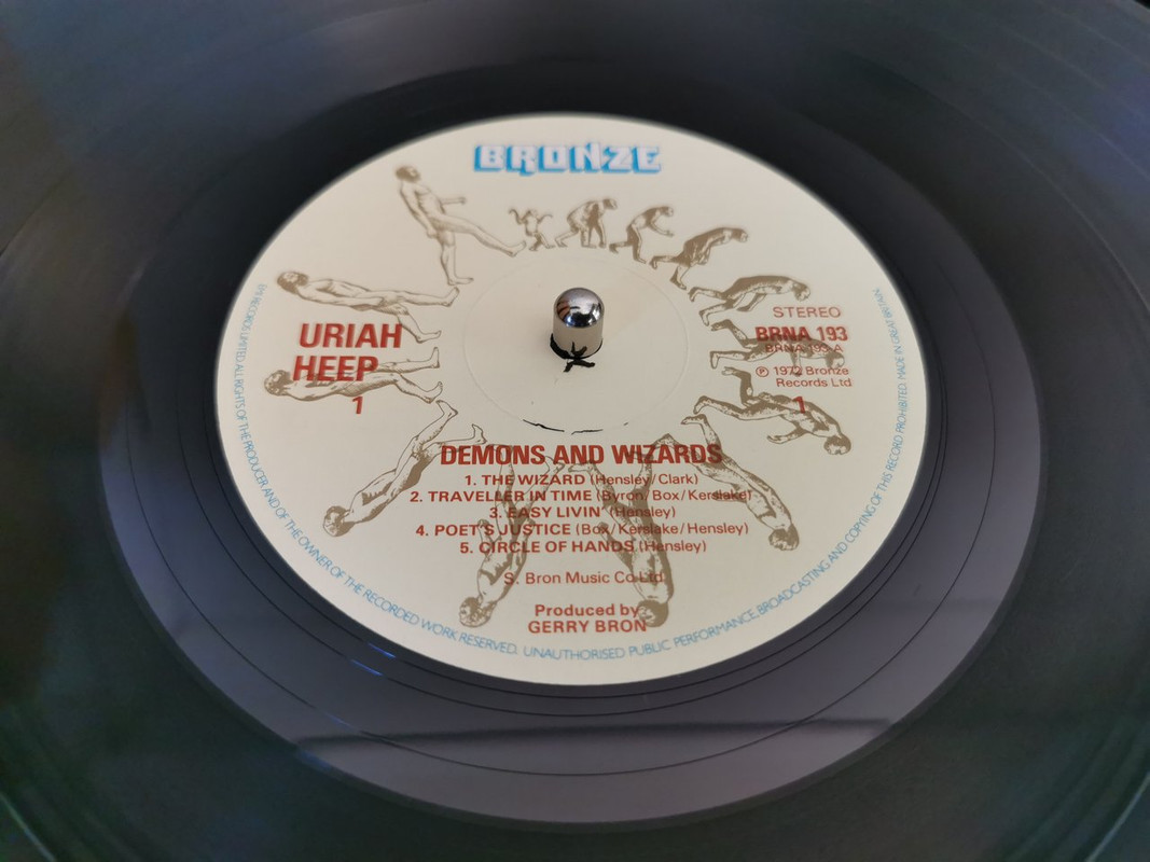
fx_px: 897
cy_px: 431
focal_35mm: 27
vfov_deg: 51.3
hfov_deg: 65.3
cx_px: 575
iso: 160
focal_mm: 5.56
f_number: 1.6
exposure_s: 1/50
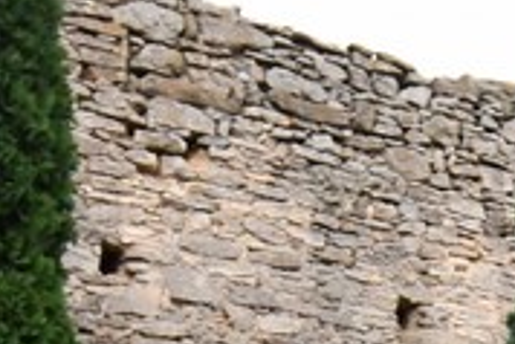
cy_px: 775
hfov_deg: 19.7
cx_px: 483
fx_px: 1446
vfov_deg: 11.6
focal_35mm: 101
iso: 2000
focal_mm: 10
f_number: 4.5
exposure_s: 1/80
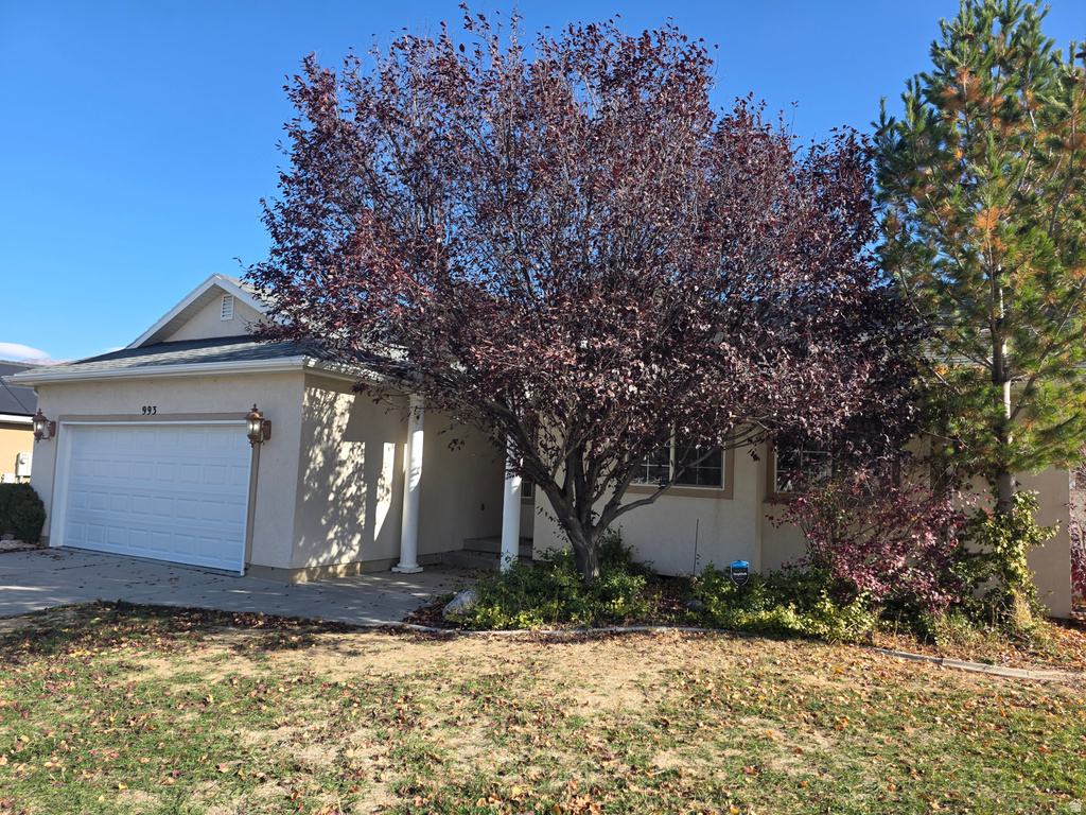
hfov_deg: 73.9
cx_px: 543
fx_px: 722
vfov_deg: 58.9
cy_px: 408
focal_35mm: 23
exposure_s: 1/2572
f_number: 1.7
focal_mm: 6.3
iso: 80
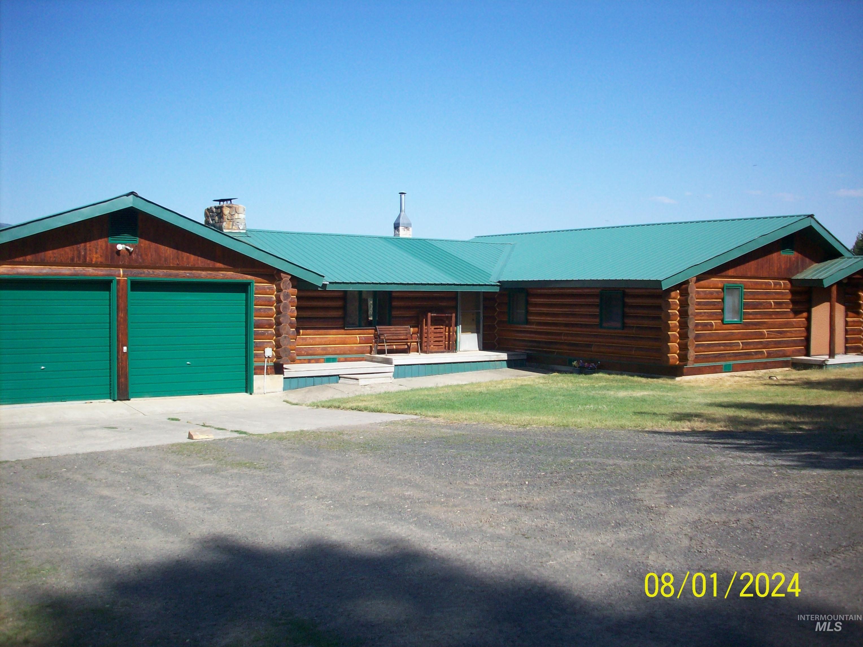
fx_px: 922
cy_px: 324
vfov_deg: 38.7
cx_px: 432
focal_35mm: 37
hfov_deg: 50.1
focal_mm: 6.2
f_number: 5.6
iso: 80
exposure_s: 1/259
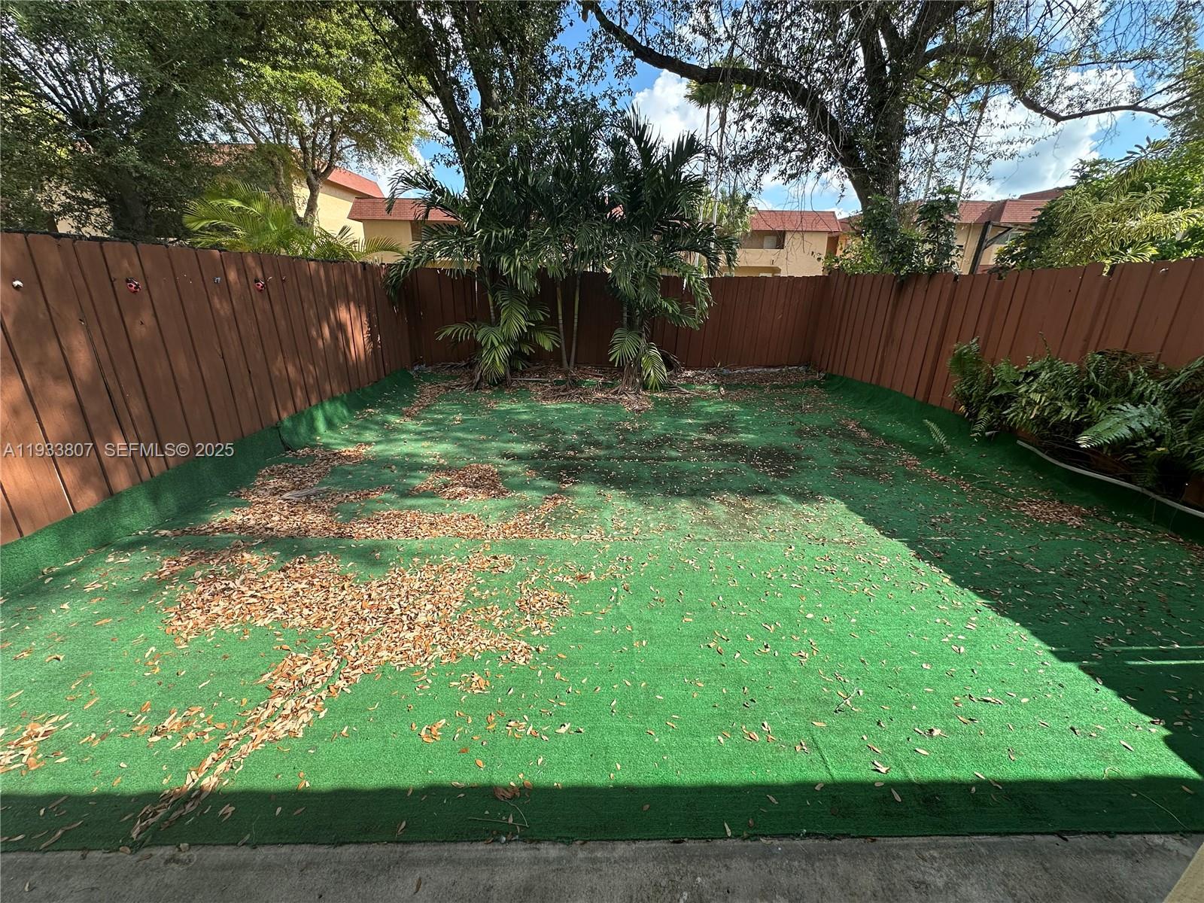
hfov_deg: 102.1
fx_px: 487
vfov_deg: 85.7
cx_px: 602
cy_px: 452
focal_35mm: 14
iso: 40
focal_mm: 2.22
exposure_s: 1/633
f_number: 2.2
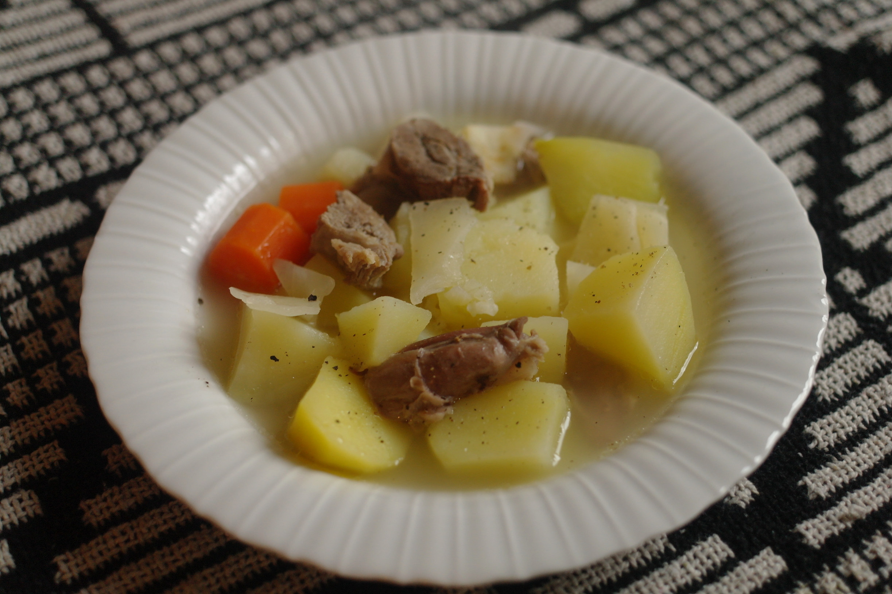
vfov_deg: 28.6
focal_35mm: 47
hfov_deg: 41.9
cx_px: 453
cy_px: 295
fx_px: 1164
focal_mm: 30
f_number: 2.2
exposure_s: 1/50
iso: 320
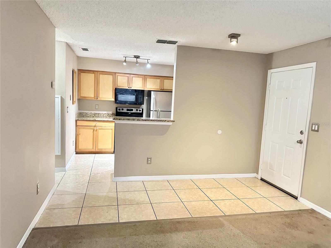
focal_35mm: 24
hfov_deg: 71.6
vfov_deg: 56.8
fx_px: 229
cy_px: 124
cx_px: 166
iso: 640
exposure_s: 1/60
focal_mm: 6.86
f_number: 1.78
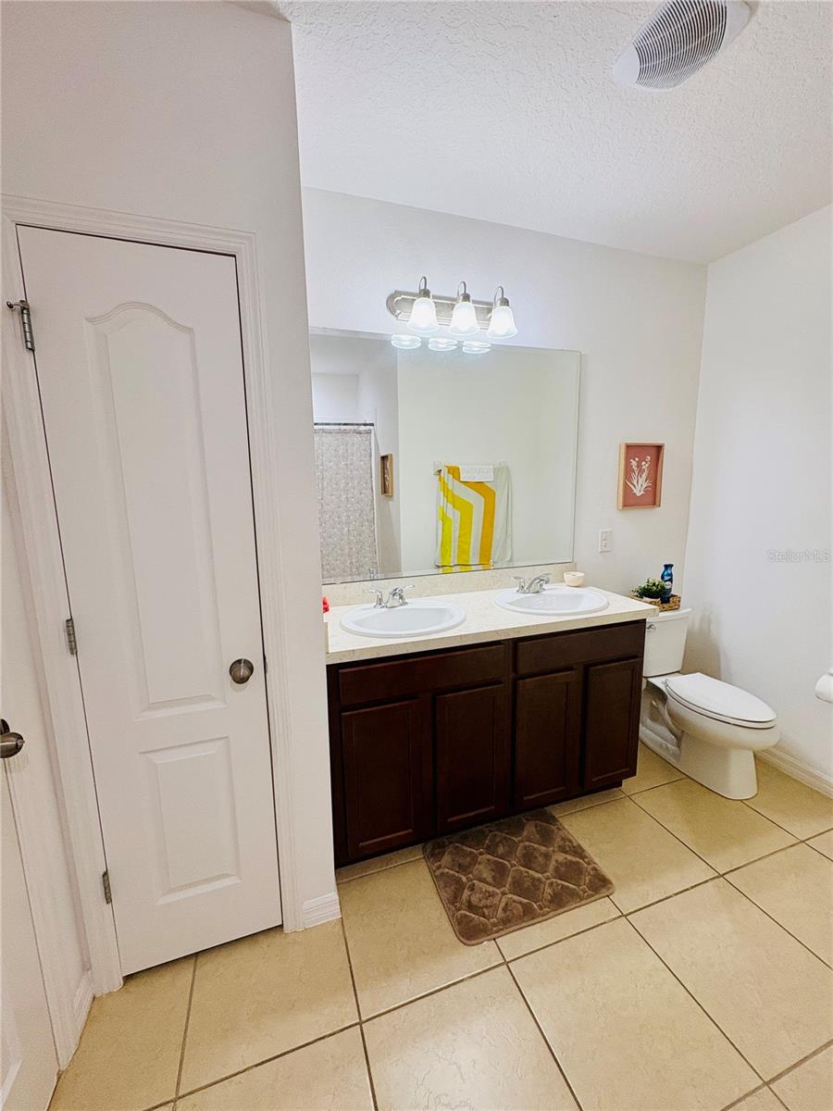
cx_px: 416
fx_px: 449
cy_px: 556
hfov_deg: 85.7
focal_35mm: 14
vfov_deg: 102.1
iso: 160
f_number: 2.2
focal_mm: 2.22
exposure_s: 1/120
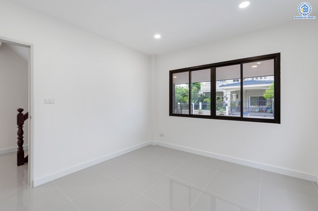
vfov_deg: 75.4
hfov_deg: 98.6
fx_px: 137
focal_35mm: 16
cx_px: 159
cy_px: 106
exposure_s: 1/100
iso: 100
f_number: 5.6
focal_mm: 15.5
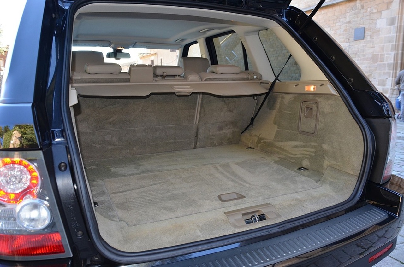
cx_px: 202
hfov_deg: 67.5
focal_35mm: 27
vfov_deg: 47.7
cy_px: 134
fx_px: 302
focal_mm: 18
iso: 360
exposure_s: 1/125
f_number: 3.5
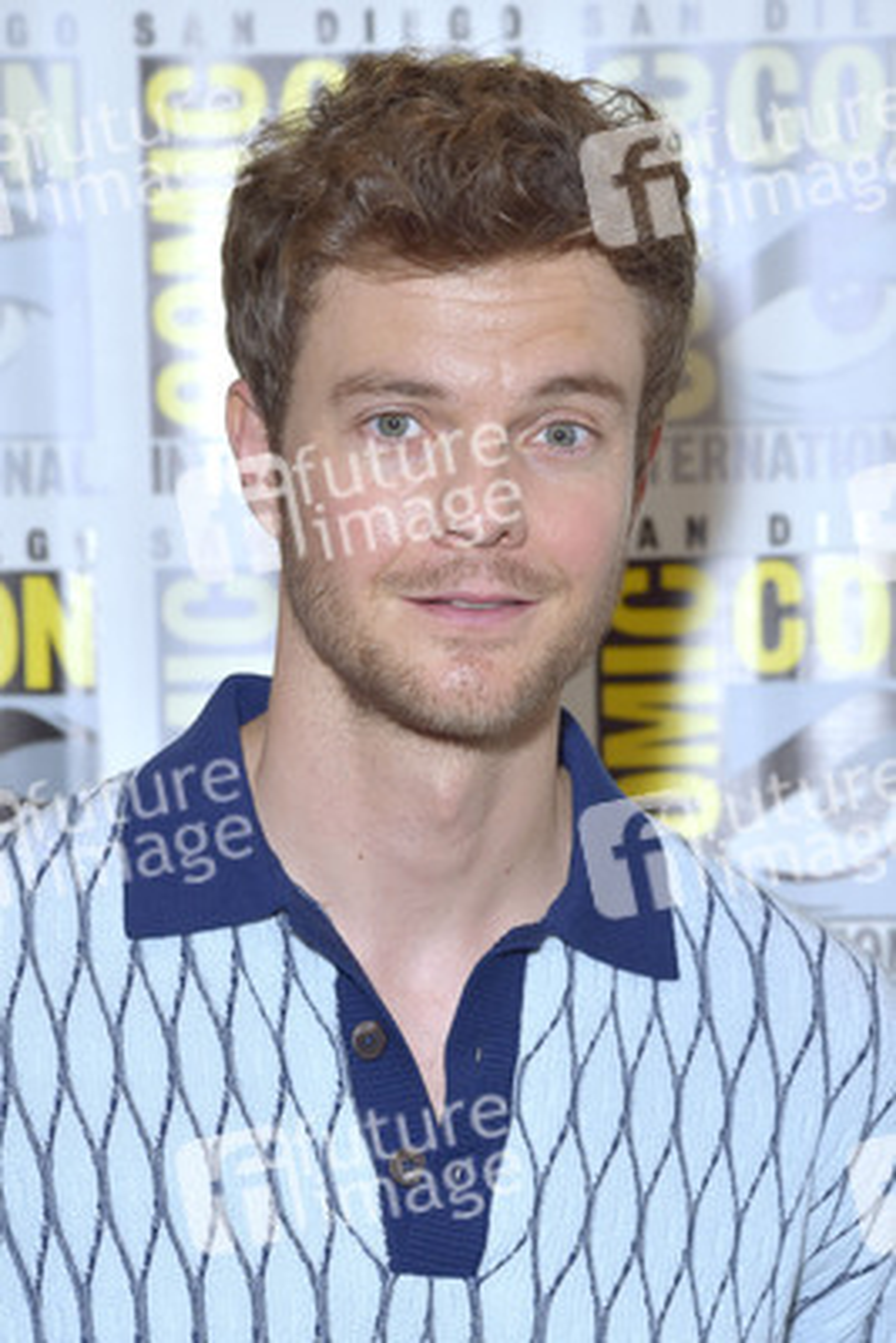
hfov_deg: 13.1
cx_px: 448
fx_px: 3916
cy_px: 672
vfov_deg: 19.4
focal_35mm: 105
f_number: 6.3
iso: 800
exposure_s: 1/250
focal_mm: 105
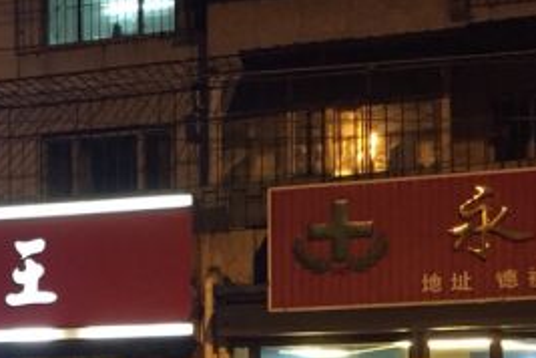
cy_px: 427
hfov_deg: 23.9
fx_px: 1176
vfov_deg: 16.6
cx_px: -64
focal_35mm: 79
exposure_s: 1/24
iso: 250
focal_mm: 4.15
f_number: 2.2
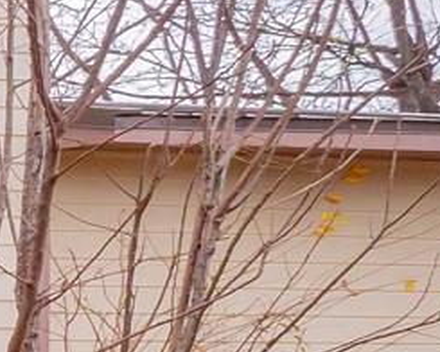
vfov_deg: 13.3
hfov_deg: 9.4
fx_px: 1485
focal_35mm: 114
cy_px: 381
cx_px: -1115
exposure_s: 1/125
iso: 320
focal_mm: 7
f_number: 8
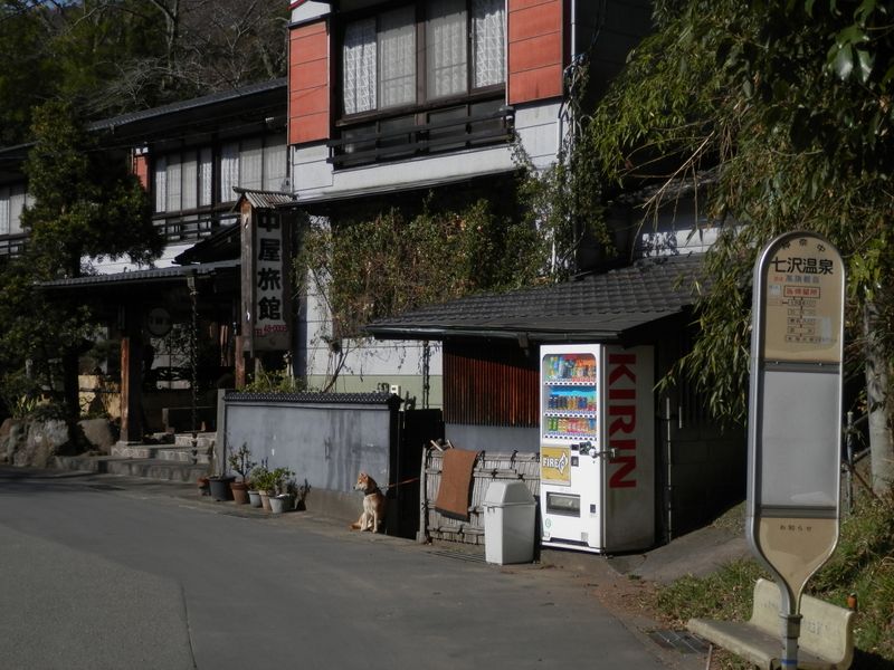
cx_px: 447
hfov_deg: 32.2
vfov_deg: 24.4
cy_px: 335
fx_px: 1550
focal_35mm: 60
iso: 80
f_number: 4.2
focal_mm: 10.8
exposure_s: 1/1250
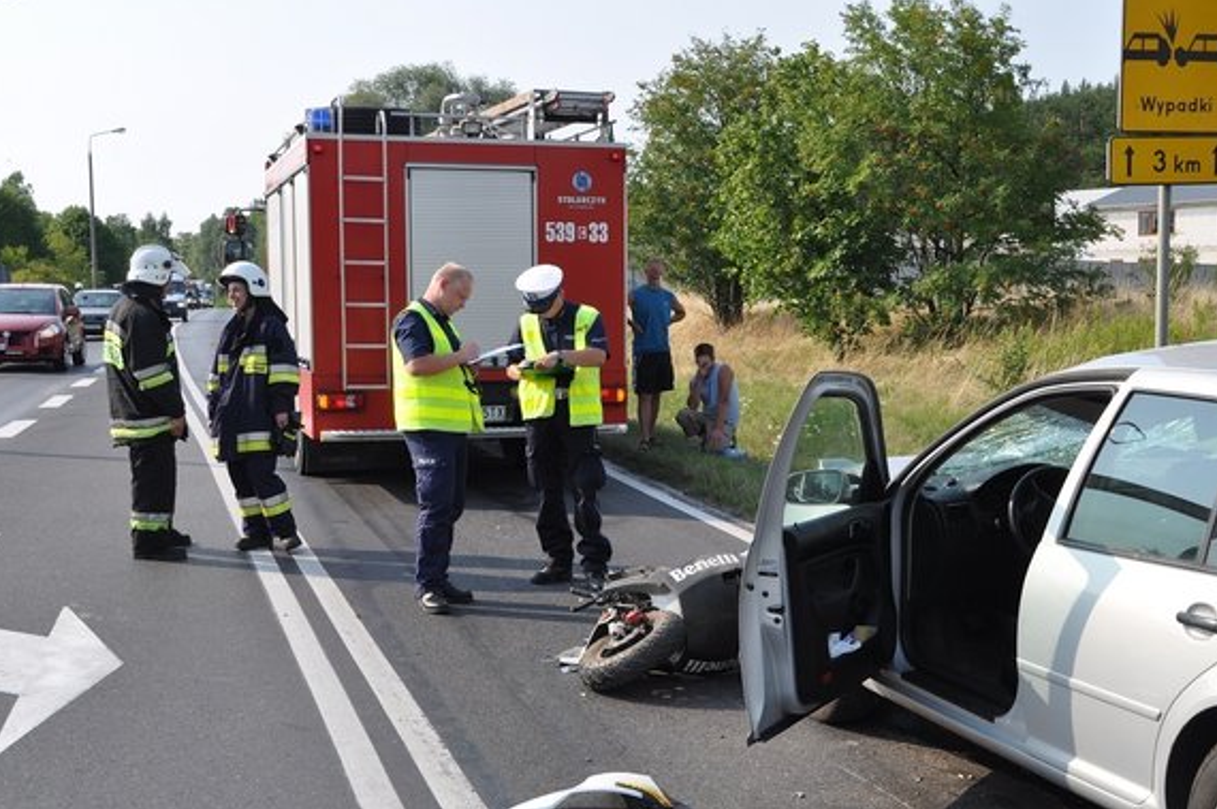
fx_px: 1674
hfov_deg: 39.9
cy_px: 453
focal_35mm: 50
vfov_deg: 27.2
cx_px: 681
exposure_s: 1/320
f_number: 9
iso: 200
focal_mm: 29
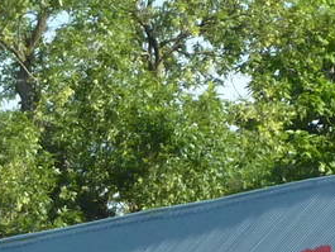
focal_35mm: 627
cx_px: 734
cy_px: 719
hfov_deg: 3.1
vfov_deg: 2.4
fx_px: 6071
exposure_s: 1/500
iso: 200
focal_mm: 17
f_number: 4.3
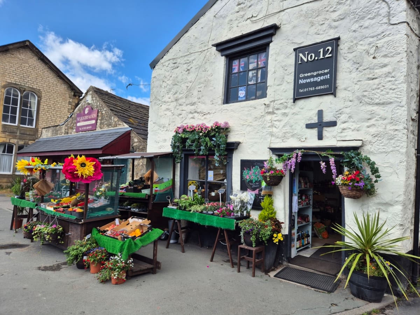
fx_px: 279
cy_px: 158
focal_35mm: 23
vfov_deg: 58.9
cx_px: 210
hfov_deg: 73.9
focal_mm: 5.4
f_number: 1.8
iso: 25
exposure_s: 1/1092
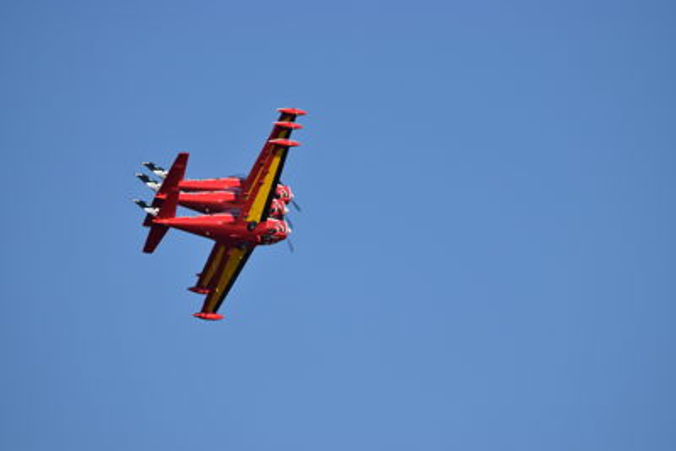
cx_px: 338
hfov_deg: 3.1
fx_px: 12679
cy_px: 226
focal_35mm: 675
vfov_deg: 2.0
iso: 200
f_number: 6
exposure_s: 1/1600
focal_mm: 450
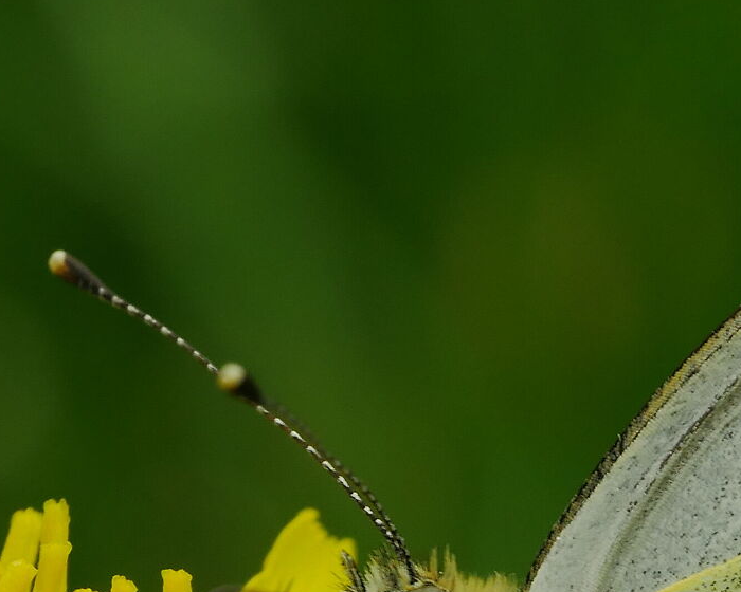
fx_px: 8816
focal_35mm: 402
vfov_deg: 3.8
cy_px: 661
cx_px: 784
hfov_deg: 4.8
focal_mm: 60
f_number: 9
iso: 400
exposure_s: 1/125
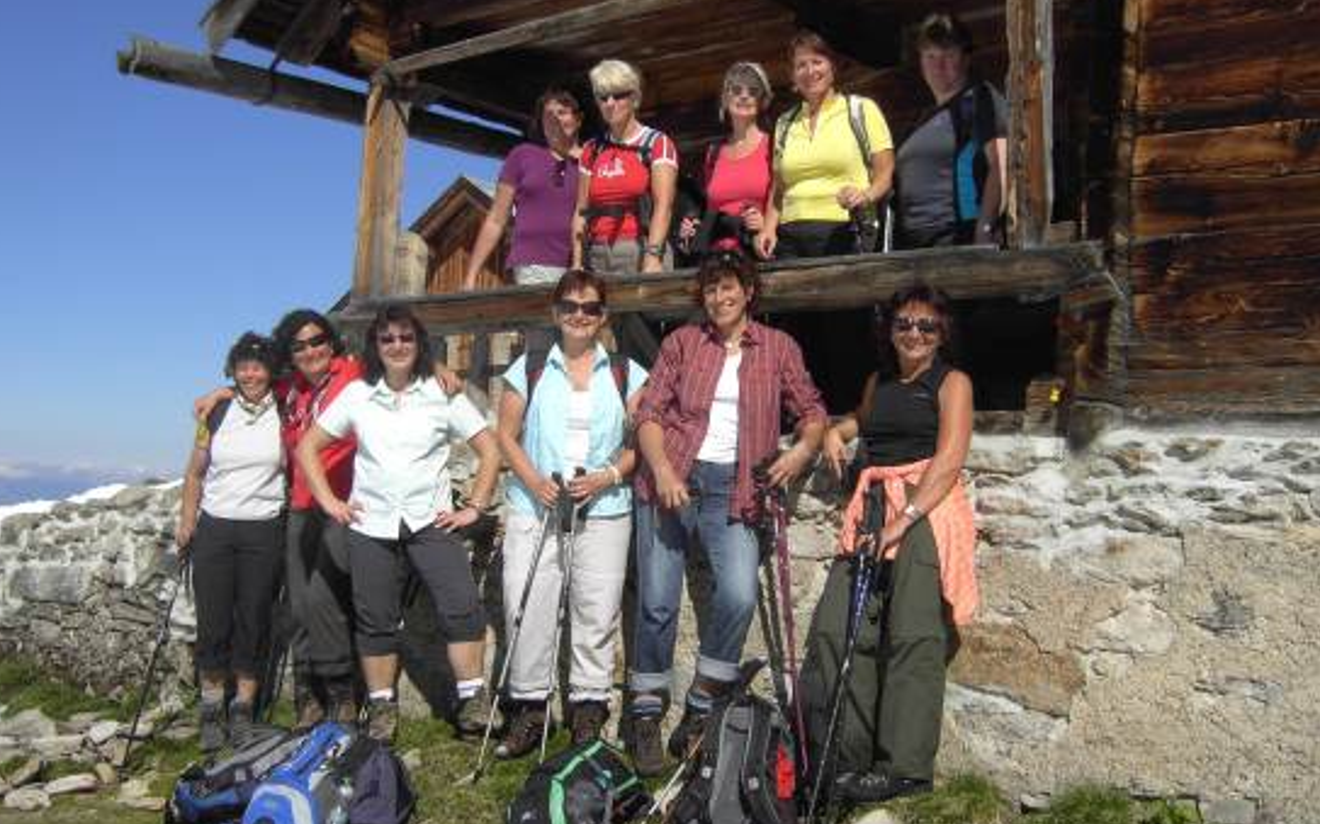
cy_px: 413
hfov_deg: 48.2
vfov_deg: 31.2
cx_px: 651
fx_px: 1474
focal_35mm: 41
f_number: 6.7
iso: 50
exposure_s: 1/280
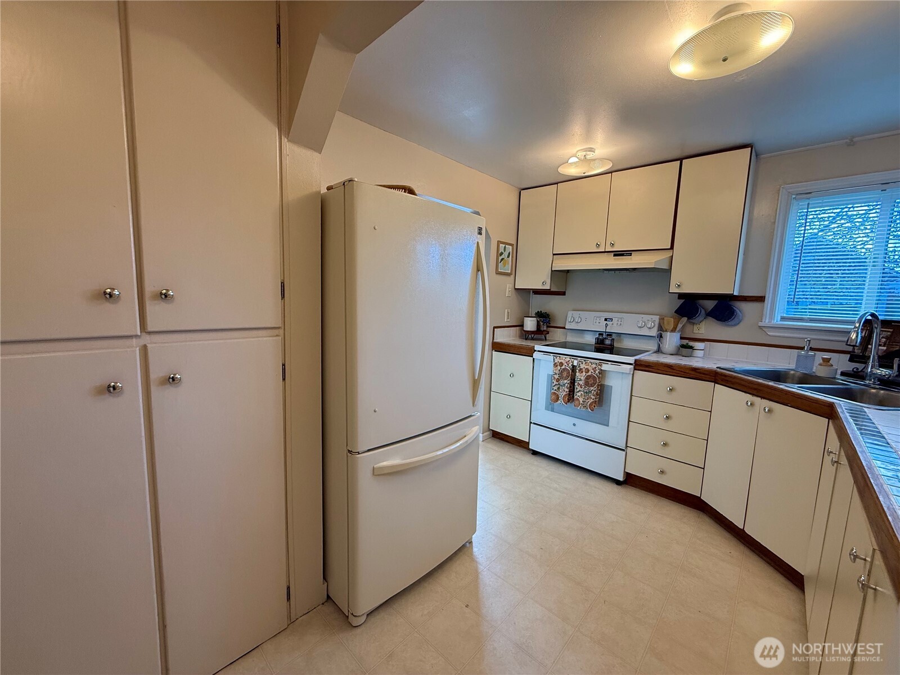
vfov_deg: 85.7
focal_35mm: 14
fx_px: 364
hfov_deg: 102.1
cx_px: 450
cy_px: 338
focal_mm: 2.22
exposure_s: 1/120
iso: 160
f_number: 2.2
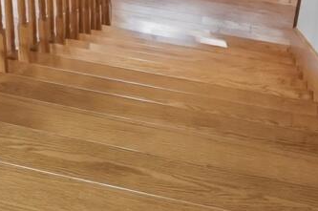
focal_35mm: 90
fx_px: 794
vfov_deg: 12.8
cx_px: 86
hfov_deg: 22.5
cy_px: -237
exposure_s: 1/125
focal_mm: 10
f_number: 4
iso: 100
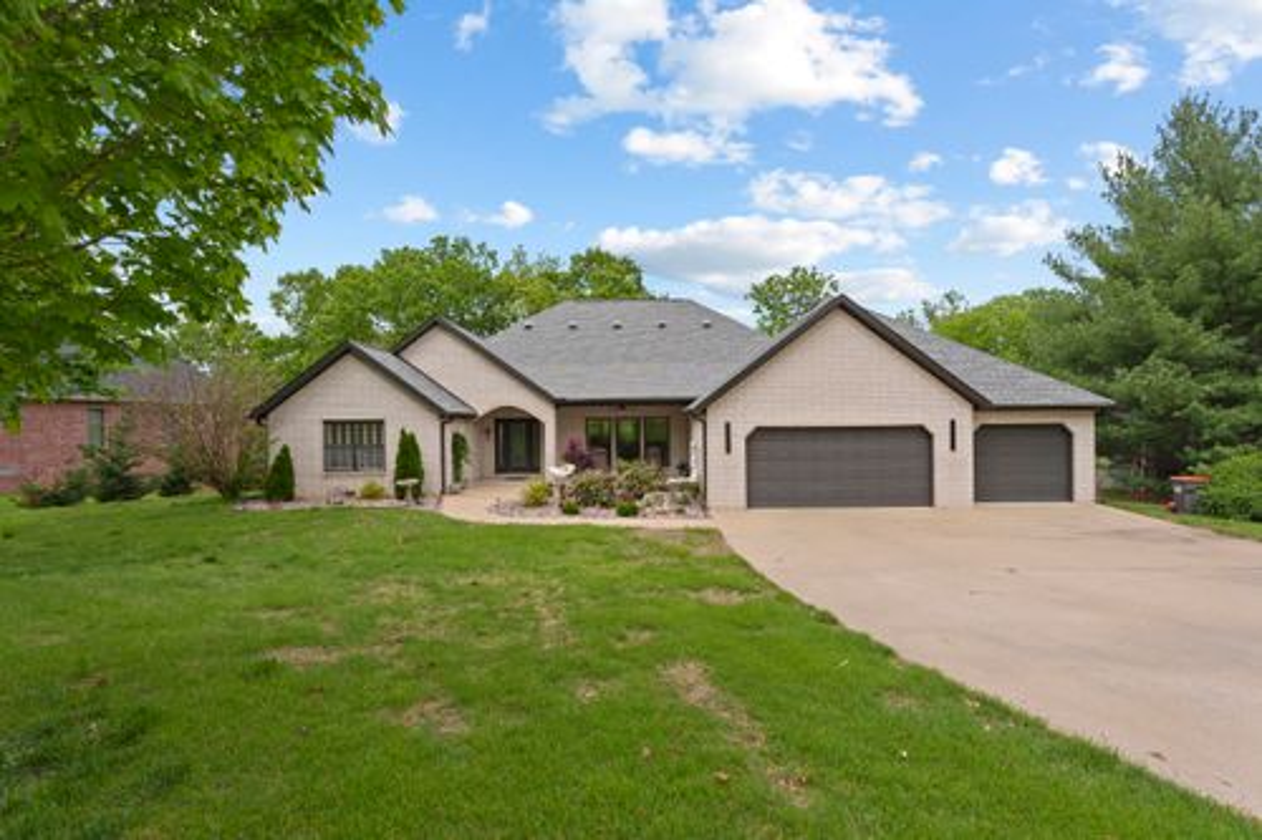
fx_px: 561
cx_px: 631
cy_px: 420
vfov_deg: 73.7
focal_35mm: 16
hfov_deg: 96.8
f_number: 9
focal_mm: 16
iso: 200
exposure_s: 1/400
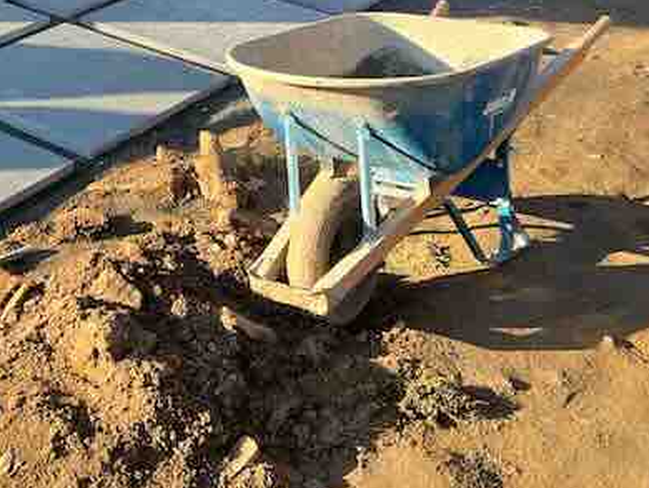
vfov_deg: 22.9
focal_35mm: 60
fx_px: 1126
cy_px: -56
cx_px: 160
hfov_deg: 31.6
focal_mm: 5.7
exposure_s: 1/394
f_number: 1.5
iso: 50
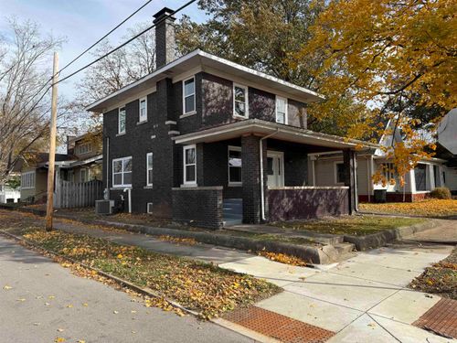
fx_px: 317
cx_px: 228
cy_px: 172
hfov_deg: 71.6
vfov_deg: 56.8
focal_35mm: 24
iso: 80
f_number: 1.78
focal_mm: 6.76
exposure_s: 1/2703
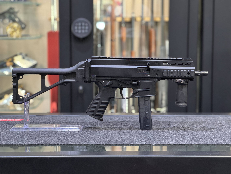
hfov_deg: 25.3
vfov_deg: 19.1
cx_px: 116
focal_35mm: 77
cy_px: 87
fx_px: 514
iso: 500
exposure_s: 1/50
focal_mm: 9
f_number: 2.8
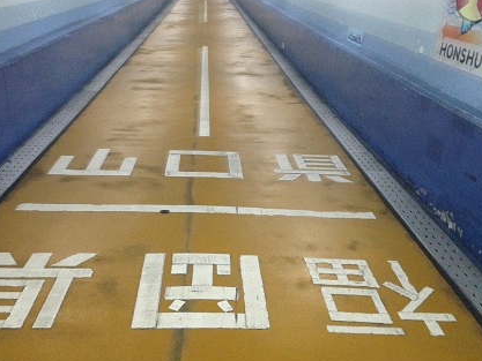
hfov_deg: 48.9
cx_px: 217
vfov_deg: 37.7
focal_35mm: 38
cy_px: 159
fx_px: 529
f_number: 2.4
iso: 400
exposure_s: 1/15
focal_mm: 4.12
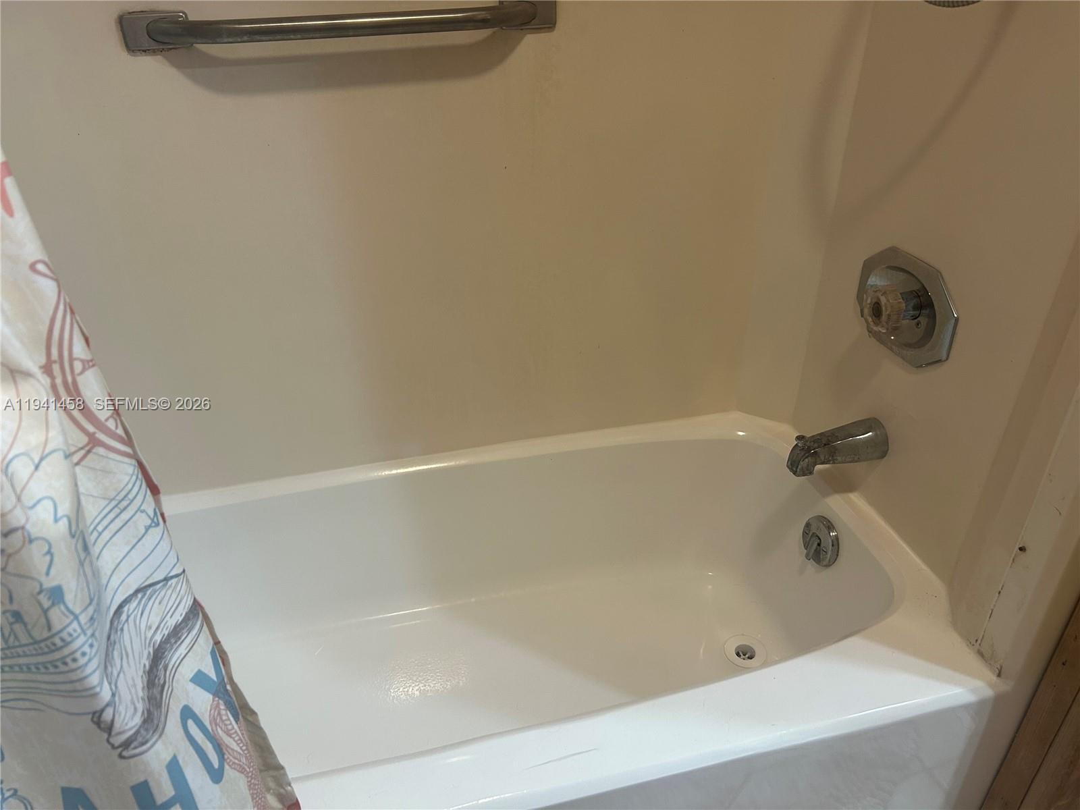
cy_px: 405
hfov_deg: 67.3
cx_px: 540
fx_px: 811
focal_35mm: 26
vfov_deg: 53.1
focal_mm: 5.7
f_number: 1.5
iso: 125
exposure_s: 1/60
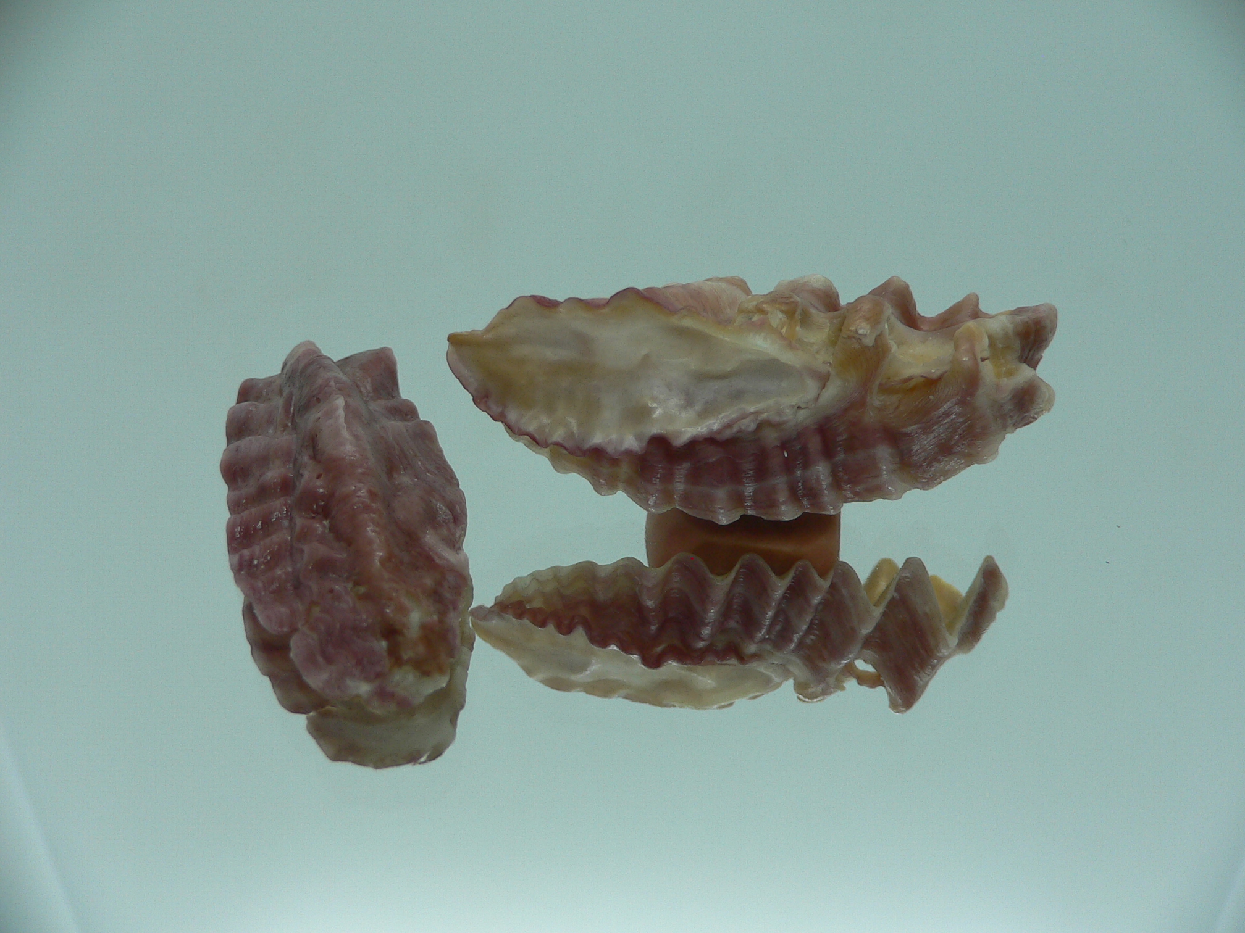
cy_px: 466
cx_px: 622
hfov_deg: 52.6
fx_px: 1259
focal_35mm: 35
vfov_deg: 40.7
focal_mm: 4.6
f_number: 2.8
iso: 80
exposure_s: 1/60
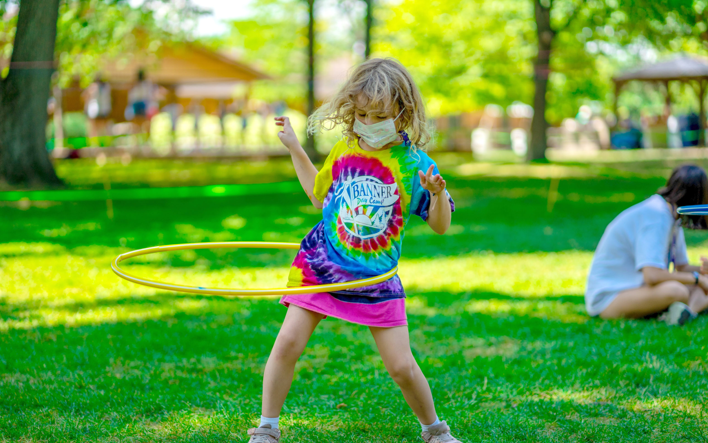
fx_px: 1679
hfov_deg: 23.8
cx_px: 354
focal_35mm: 87
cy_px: 227
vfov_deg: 15.0
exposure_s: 1/1000
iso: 100
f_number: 1.8
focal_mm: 85
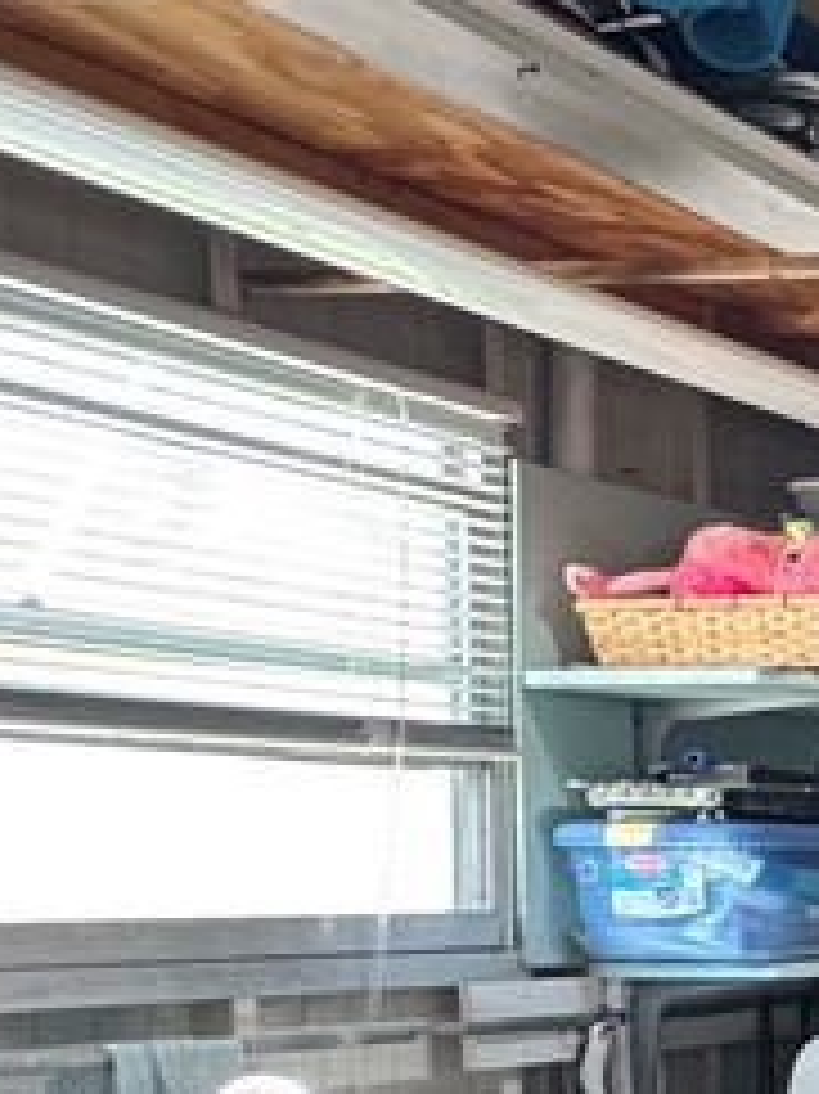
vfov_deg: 31.7
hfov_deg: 13.6
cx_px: 2138
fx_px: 1863
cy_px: 900
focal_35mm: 59
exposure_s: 1/60
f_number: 2.2
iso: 250
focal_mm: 2.22
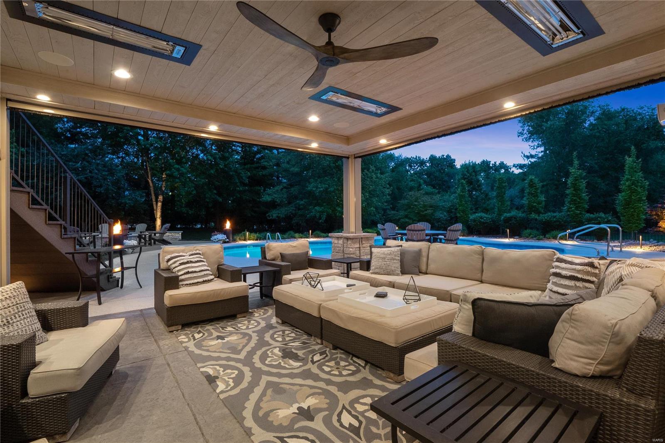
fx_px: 295
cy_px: 222
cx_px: 332
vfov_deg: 73.7
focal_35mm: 16
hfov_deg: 96.7
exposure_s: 1.3
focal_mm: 8
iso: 400
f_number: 8
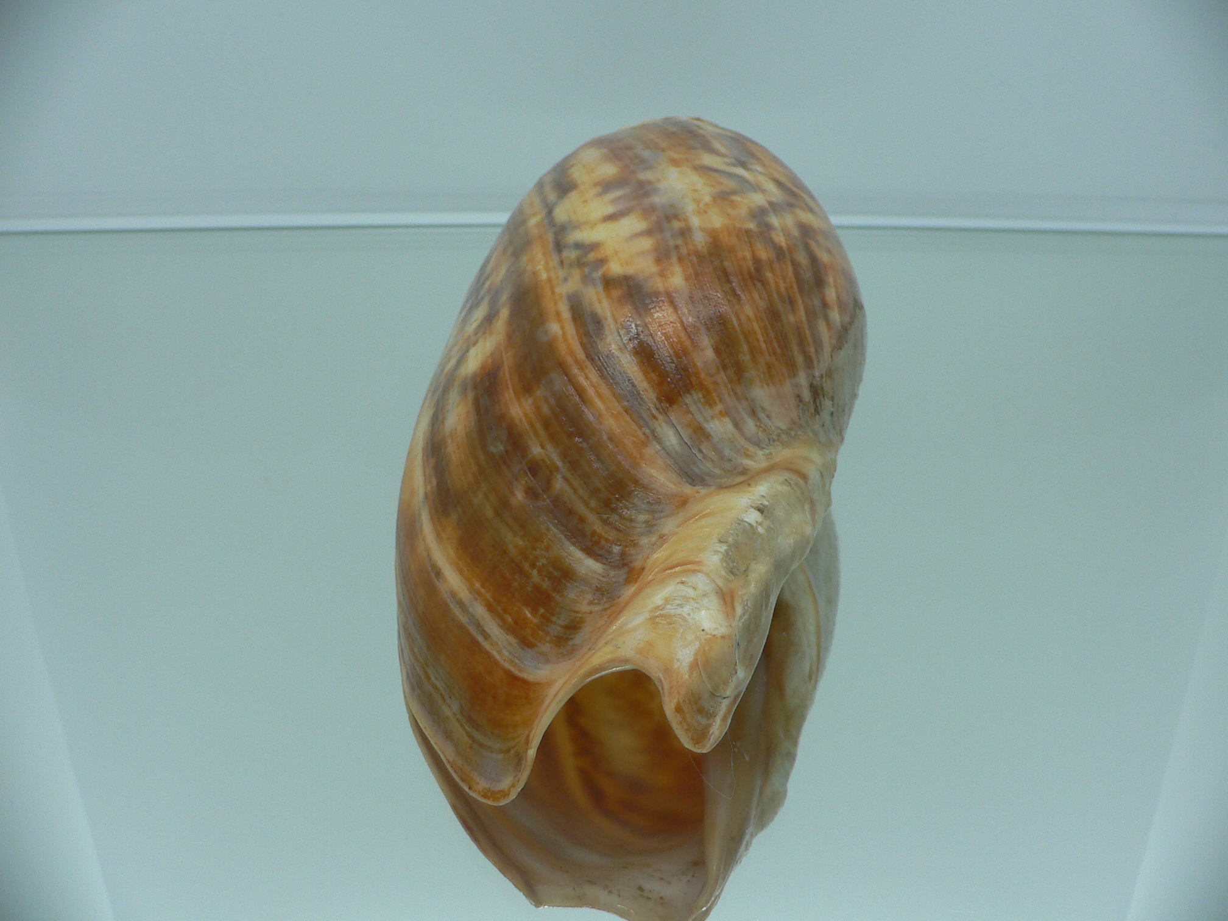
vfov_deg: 40.7
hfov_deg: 52.6
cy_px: 460
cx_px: 614
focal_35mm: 35
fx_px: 1242
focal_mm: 4.6
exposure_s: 1/60
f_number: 2.8
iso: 80
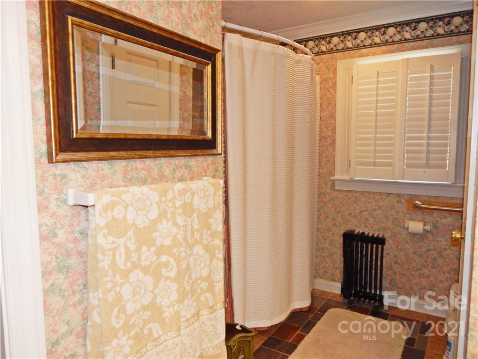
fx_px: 345
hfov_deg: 69.4
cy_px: 180
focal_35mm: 25
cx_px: 239
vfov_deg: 54.9
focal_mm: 4.5
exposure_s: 1/30
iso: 200
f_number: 3.1
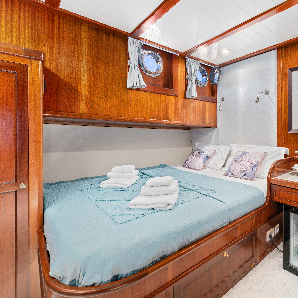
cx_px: 205
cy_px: 149
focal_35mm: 18
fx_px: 175
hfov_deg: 77.4
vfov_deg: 80.7
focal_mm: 14
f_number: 7.1
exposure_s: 2.5
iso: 200
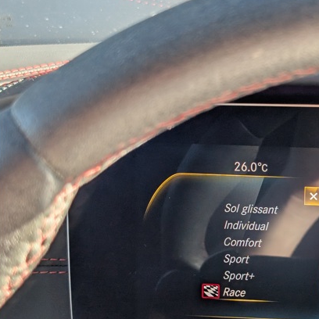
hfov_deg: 19.9
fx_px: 886
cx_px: 309
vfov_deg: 20.3
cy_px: 217
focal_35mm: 85
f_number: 1.68
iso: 24
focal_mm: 6.9
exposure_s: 1/90
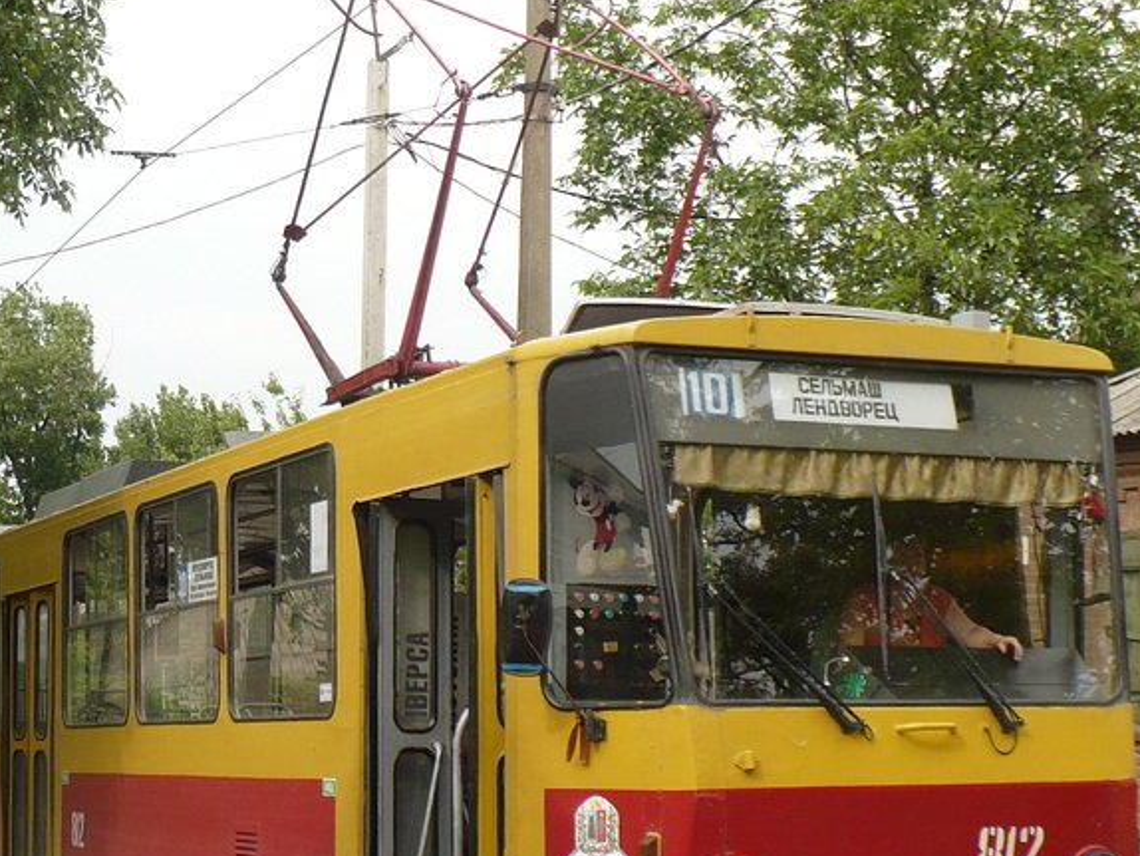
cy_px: 534
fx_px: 2174
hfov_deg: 29.3
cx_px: 427
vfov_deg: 22.2
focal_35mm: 66
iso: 100
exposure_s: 1/400
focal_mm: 6.1
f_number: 2.8
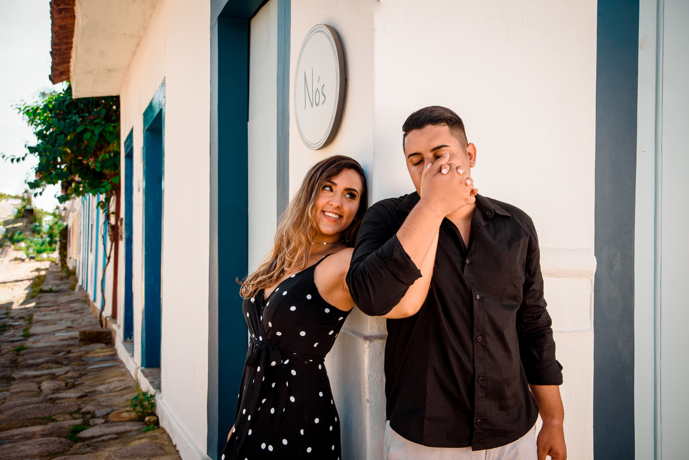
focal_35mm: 40
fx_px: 766
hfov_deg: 48.4
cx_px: 344
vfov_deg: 33.4
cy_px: 230
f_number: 6.3
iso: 200
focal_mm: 40
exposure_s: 1/200
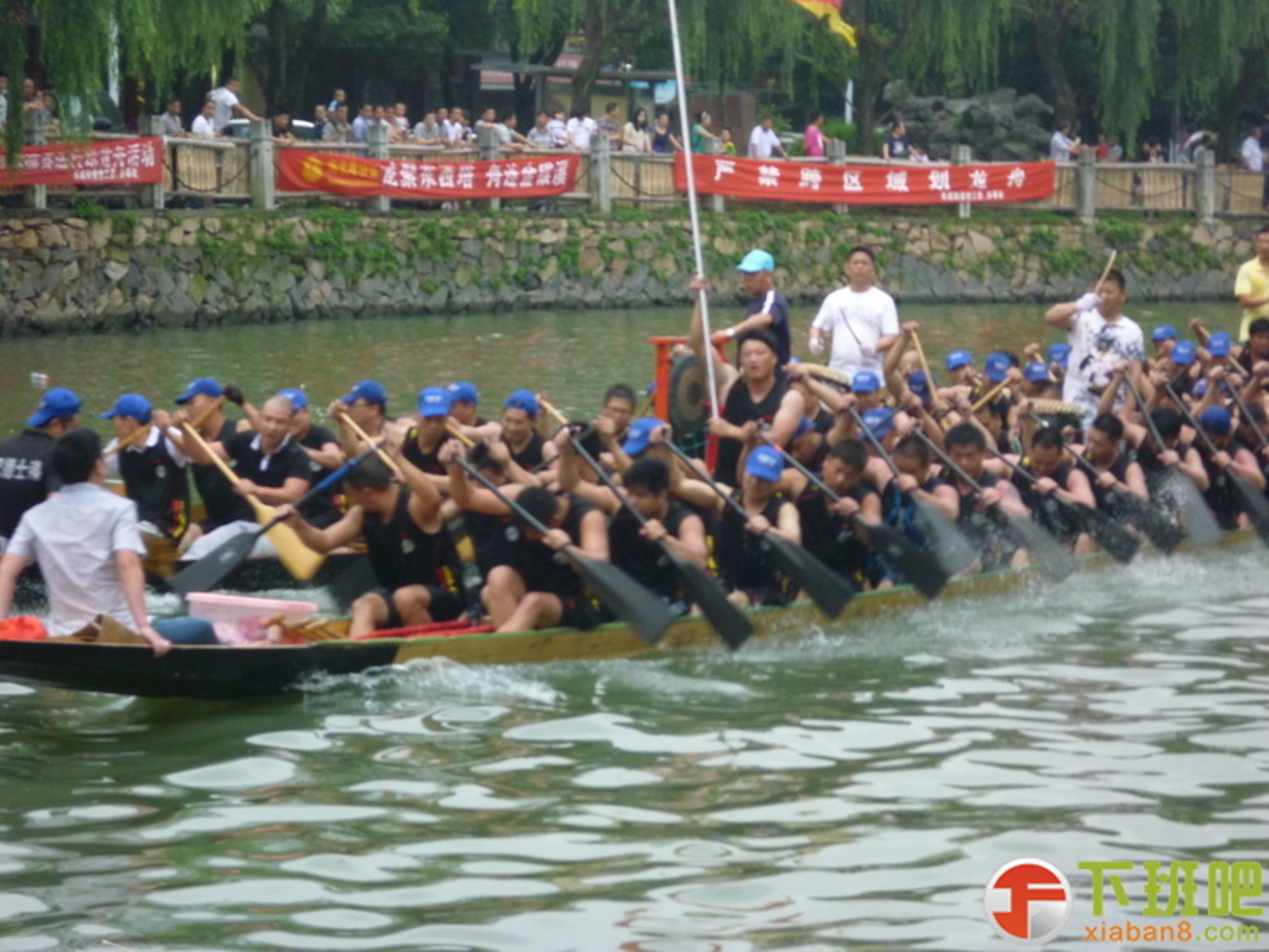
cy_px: 476
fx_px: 4327
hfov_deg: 16.7
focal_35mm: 118
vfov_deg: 12.6
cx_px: 634
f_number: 5.8
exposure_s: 1/100
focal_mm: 20.8
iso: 320
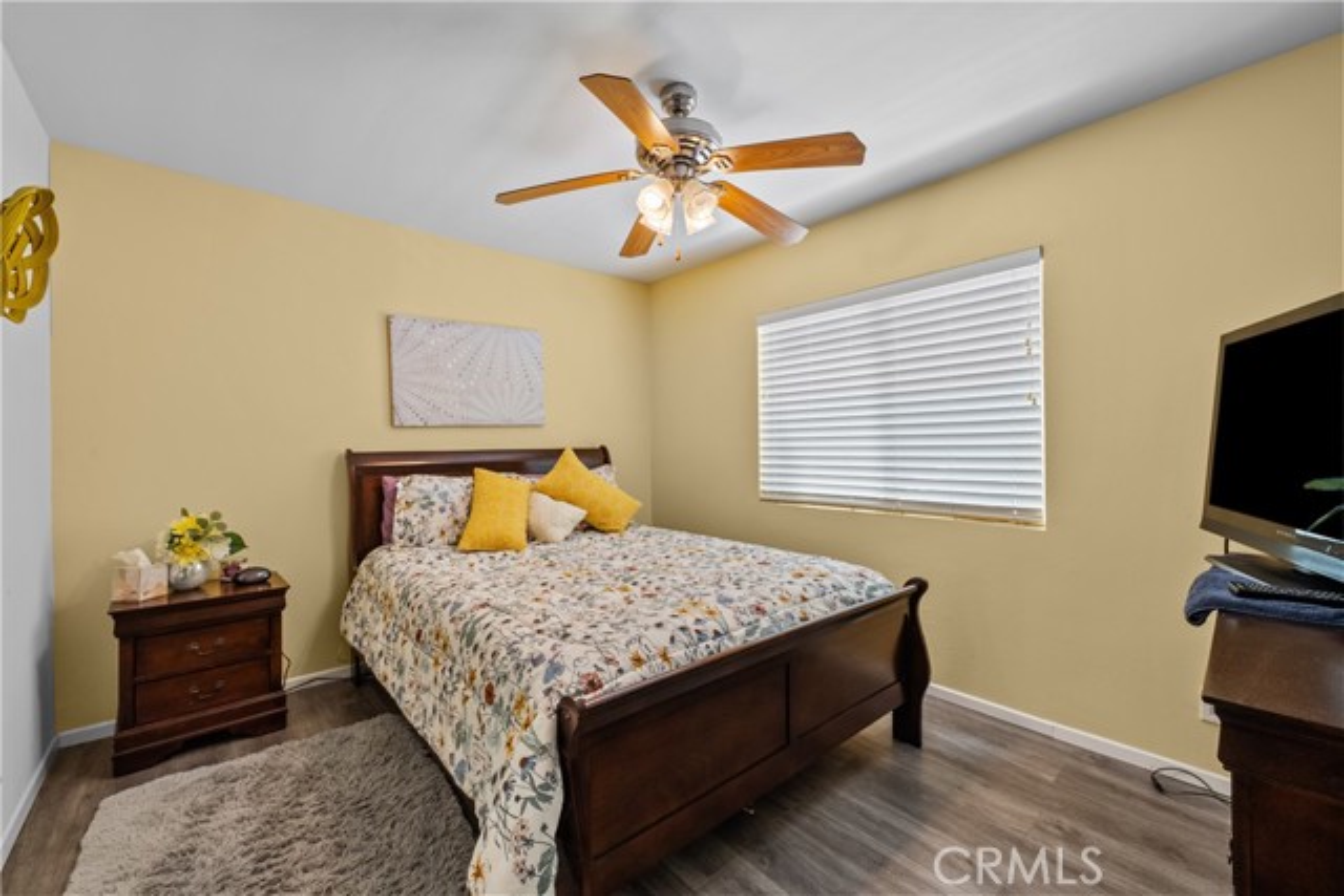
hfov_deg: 104.2
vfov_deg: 81.2
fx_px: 523
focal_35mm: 14
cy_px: 448
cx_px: 672
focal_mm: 14
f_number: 11
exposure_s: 1/5
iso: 250
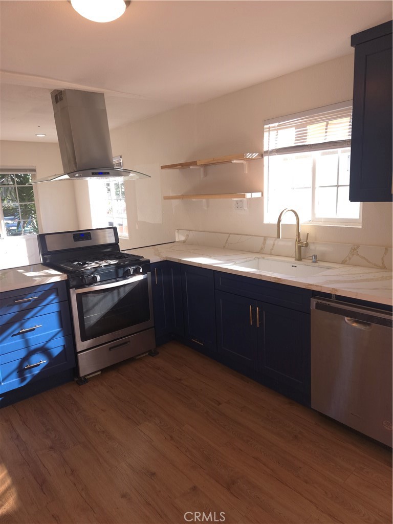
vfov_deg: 73.9
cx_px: 196
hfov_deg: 58.9
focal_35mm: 23
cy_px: 262
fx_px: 348
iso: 50
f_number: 1.8
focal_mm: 5.4
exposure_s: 1/134
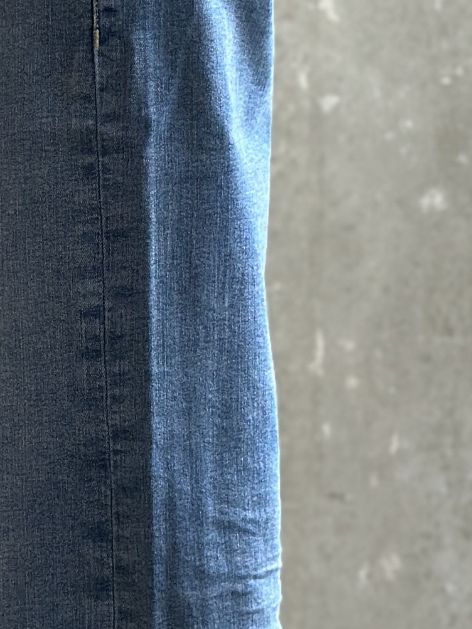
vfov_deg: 10.3
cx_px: 25
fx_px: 3510
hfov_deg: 7.7
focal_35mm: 193
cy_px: 315
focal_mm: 6.86
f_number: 1.78
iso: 100
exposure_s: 1/121
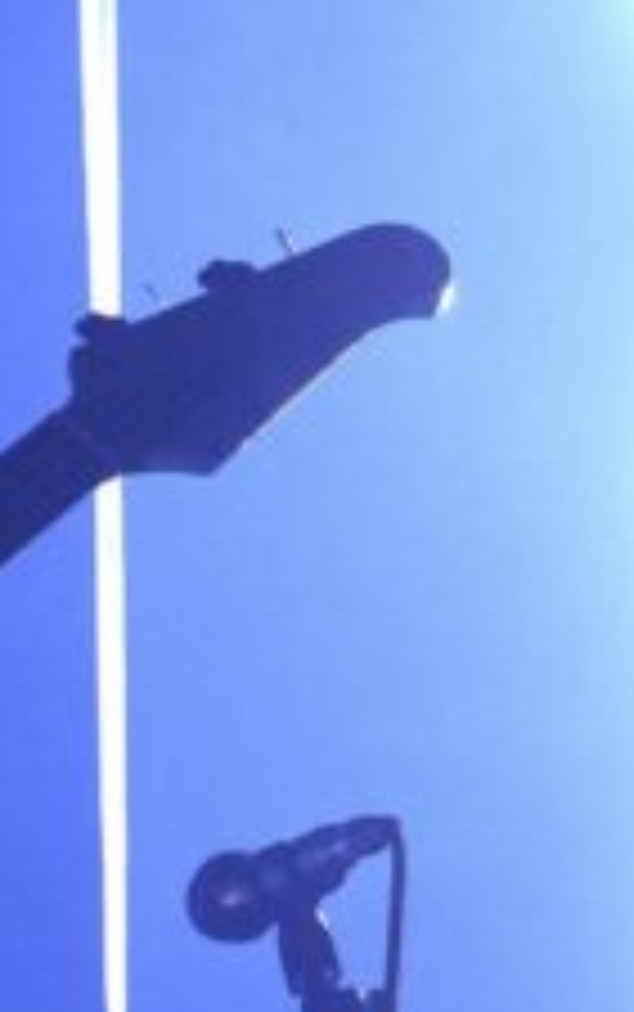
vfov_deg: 5.7
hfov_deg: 3.6
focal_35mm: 365
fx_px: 10071
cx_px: -585
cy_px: 720
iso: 2000
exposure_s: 1/160
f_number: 5
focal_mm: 70
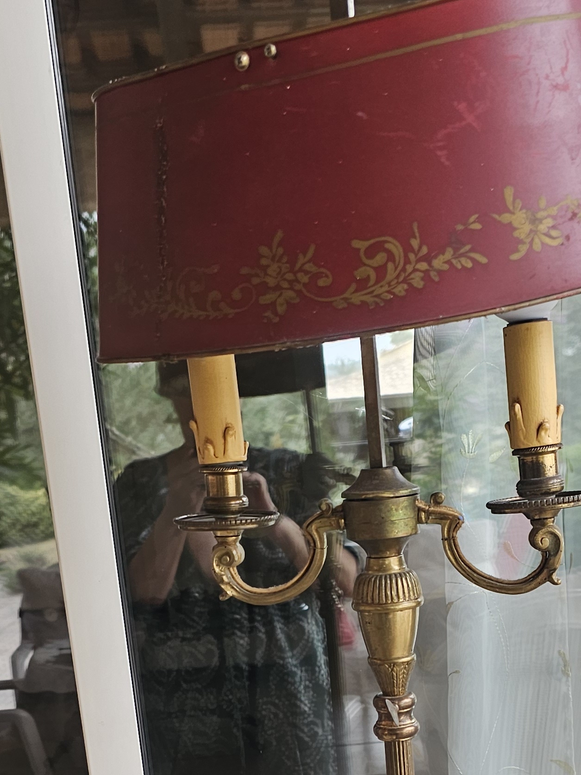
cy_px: 829
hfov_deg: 26.5
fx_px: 1231
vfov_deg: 31.4
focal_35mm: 55
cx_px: 346
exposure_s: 1/120
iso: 40
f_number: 1.7
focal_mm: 6.3
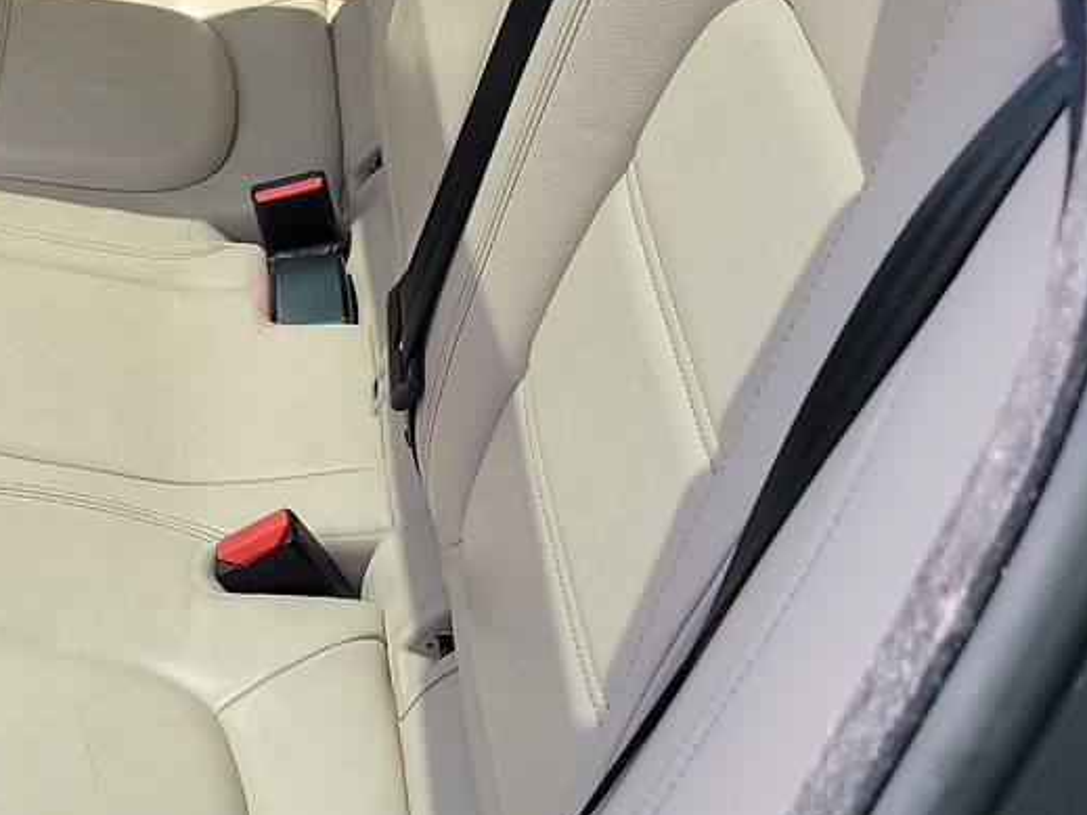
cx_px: 107
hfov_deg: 25.5
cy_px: 124
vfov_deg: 19.6
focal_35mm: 74
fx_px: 2323
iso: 50
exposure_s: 1/143
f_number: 1.8
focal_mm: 6.7
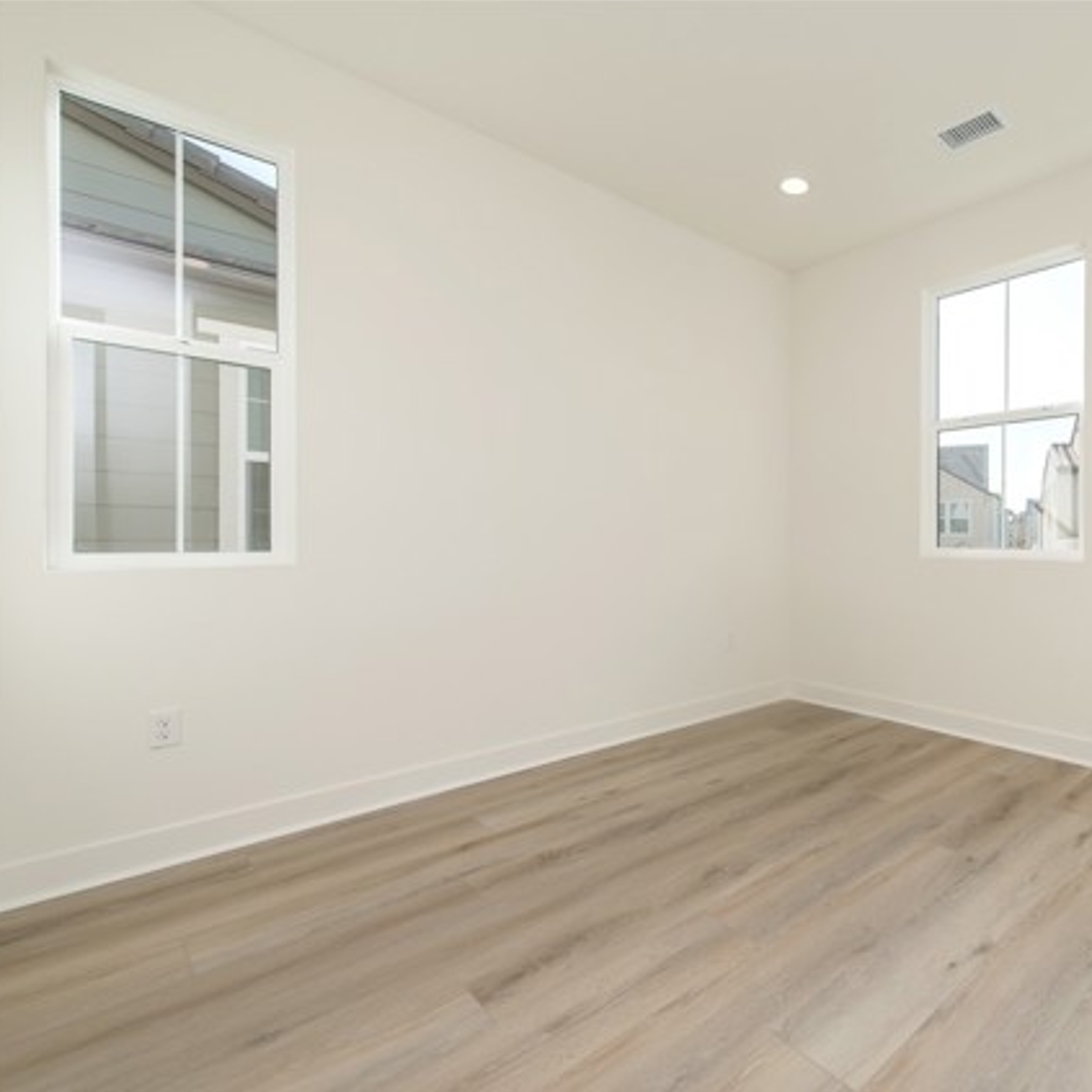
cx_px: 811
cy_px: 547
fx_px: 642
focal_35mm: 18
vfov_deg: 80.7
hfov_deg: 75.3
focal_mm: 14
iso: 100
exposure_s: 1/160
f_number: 6.3
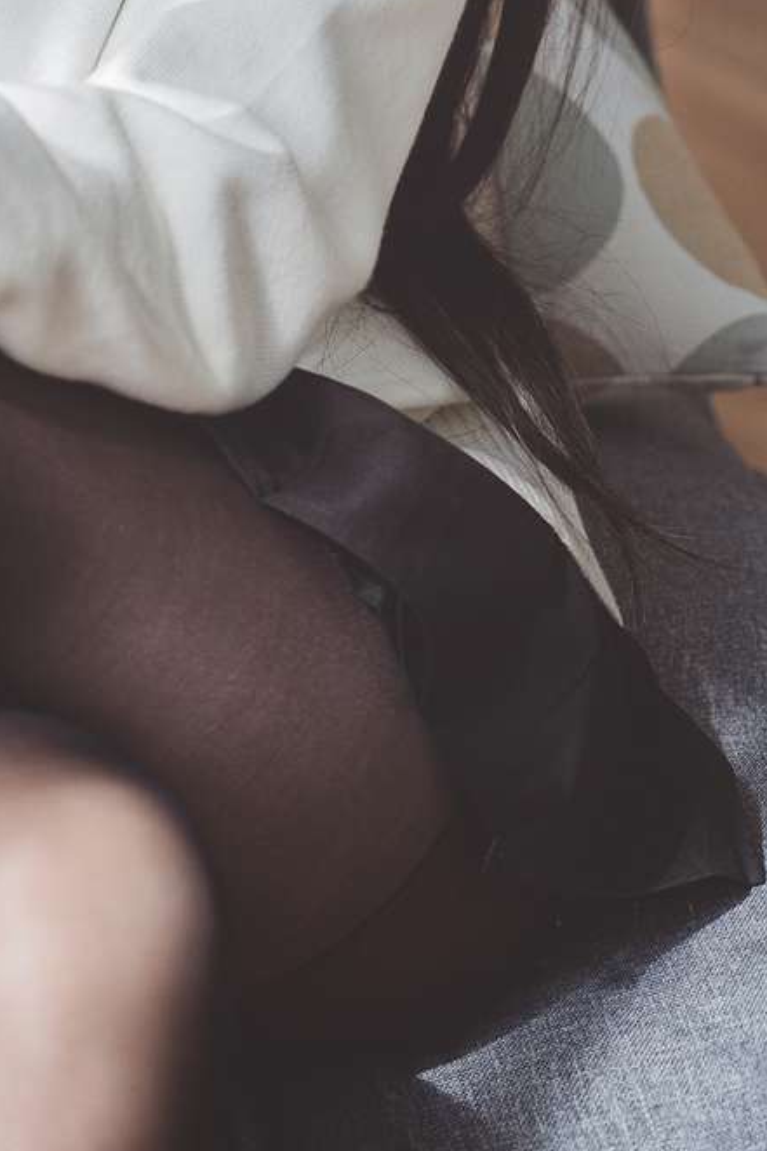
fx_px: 4348
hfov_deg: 10.0
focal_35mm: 136
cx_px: -23
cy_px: -66
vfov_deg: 14.8
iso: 100
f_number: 2.8
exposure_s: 1/125
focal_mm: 50
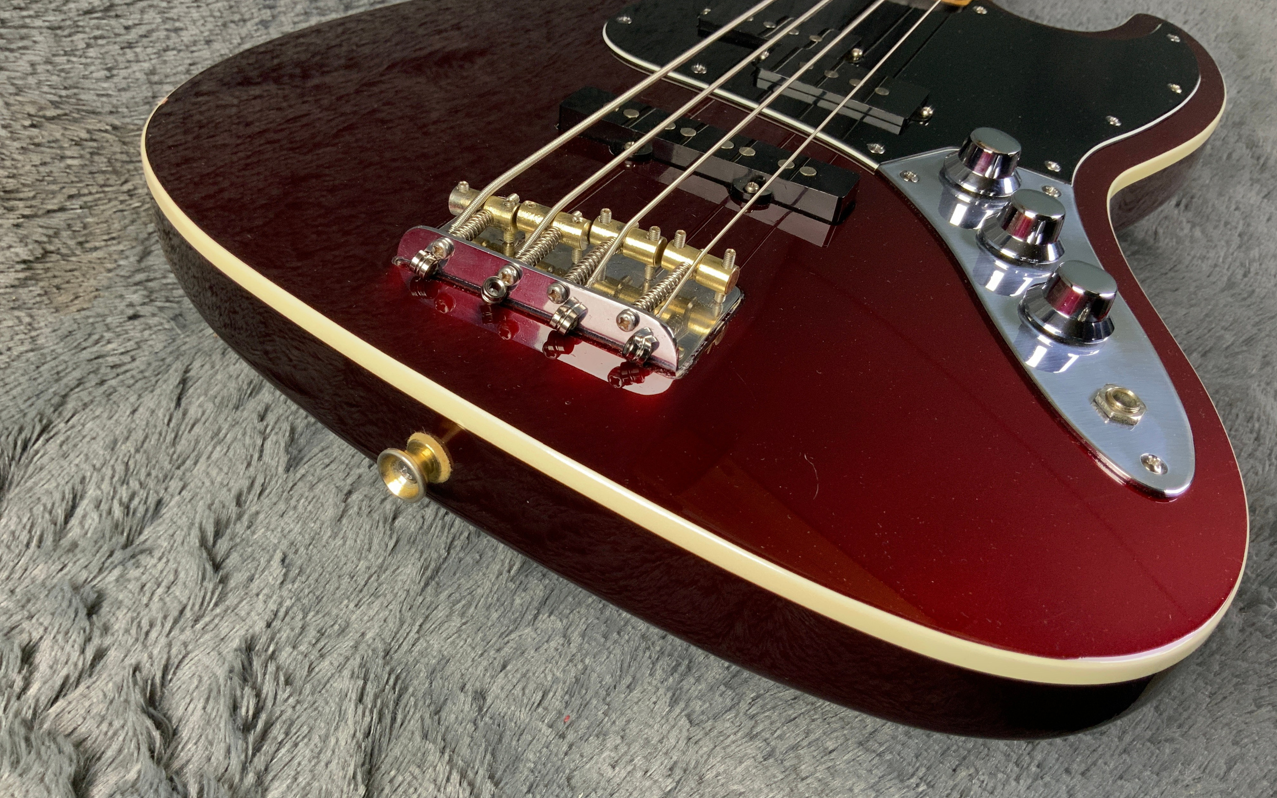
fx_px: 1079
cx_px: 642
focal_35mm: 31
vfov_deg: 40.6
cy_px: 440
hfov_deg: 61.2
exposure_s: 1/60
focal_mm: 3
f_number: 1.8
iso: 100
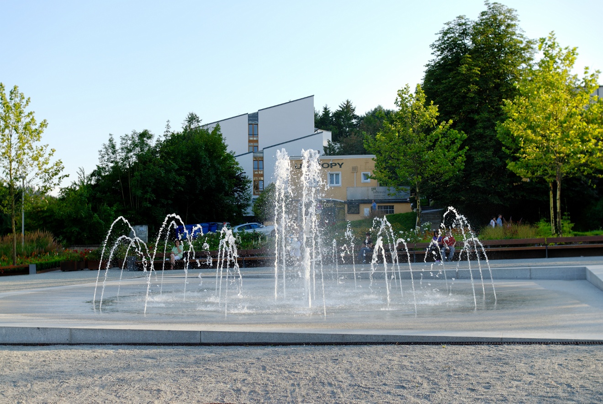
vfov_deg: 30.0
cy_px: 202
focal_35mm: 45
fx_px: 755
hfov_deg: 43.6
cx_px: 302
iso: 100
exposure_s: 1/400
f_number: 4
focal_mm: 30
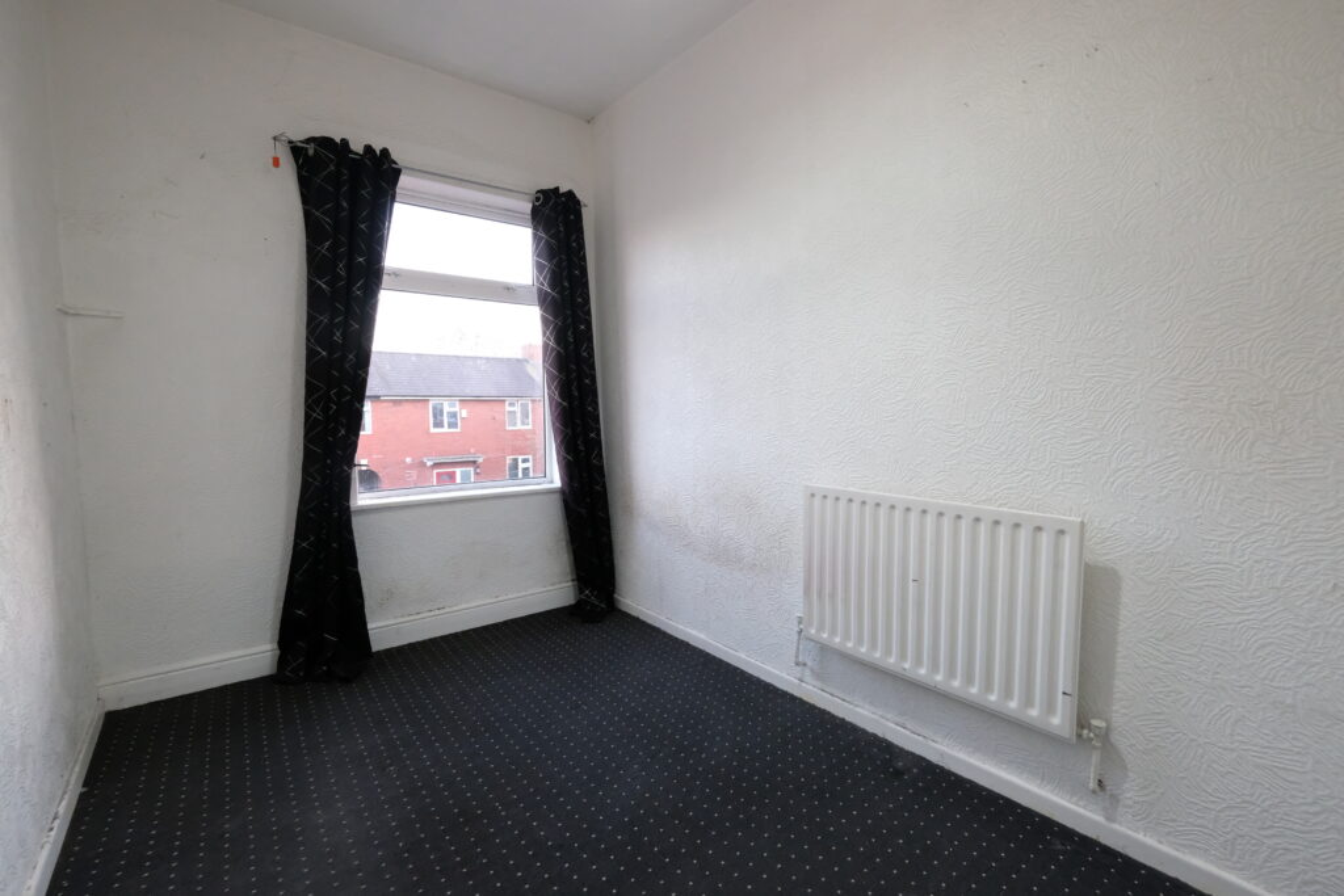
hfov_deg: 100.4
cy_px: 448
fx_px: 560
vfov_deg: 77.3
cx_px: 672
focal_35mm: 15
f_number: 5.6
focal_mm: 10
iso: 4000
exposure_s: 1/80
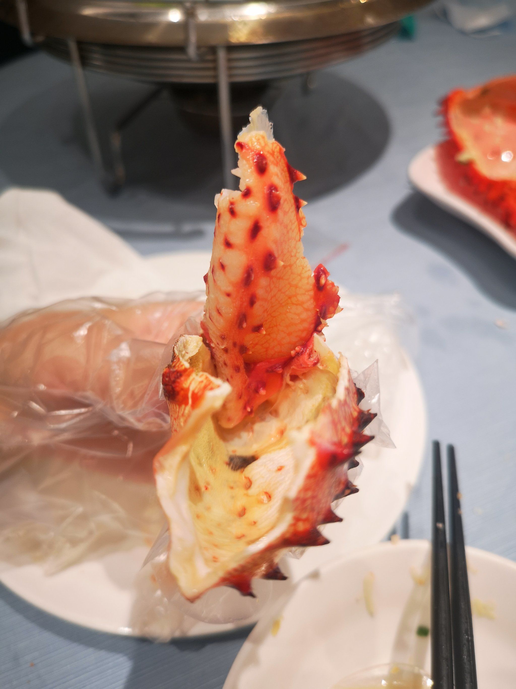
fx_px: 537
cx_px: 258
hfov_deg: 51.4
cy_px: 344
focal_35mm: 27
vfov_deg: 65.3
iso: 64
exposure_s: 1/60.2
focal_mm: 5.58
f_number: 1.8
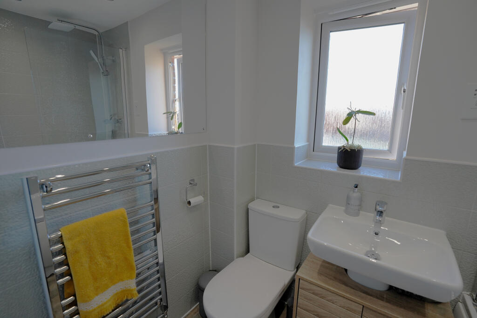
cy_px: 159
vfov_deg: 73.8
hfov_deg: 96.7
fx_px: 212
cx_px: 238
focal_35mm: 16
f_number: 5.6
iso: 1000
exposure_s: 1/160
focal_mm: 16
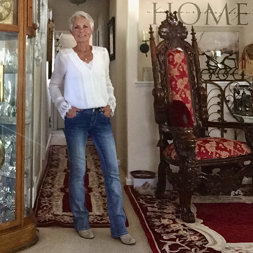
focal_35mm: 50
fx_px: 413
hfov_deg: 33.7
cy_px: 55
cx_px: 80
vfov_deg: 33.2
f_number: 2.2
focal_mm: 2.65
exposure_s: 1/30
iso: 320
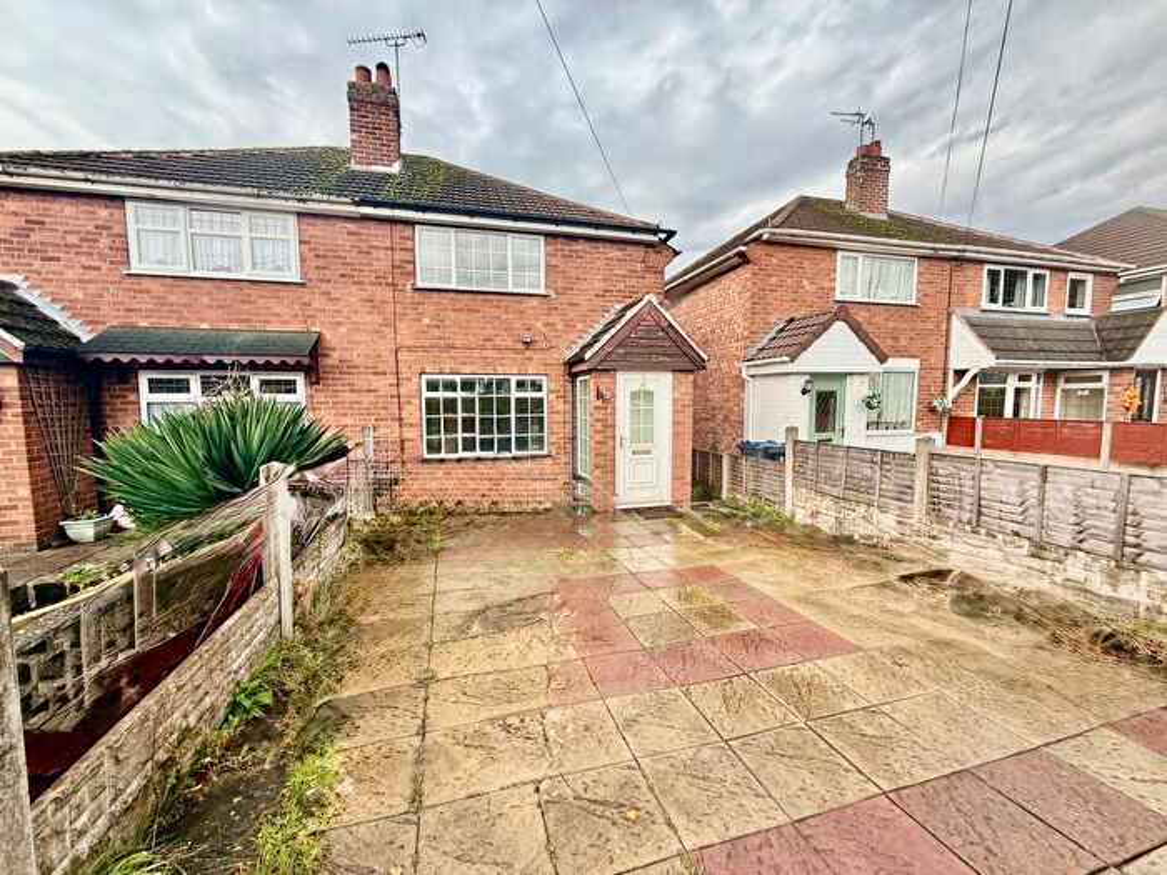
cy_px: 438
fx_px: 472
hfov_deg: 102.1
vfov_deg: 85.7
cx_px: 584
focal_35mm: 14
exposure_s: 1/121
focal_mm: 2.22
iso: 50
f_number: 2.2
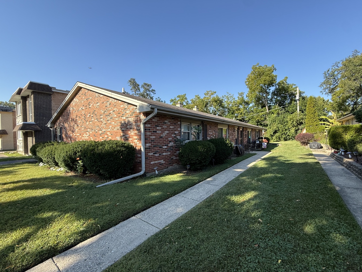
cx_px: 192
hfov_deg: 98.0
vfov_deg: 81.7
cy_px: 140
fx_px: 157
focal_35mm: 15
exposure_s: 1/527
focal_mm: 2.22
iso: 50
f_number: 2.2
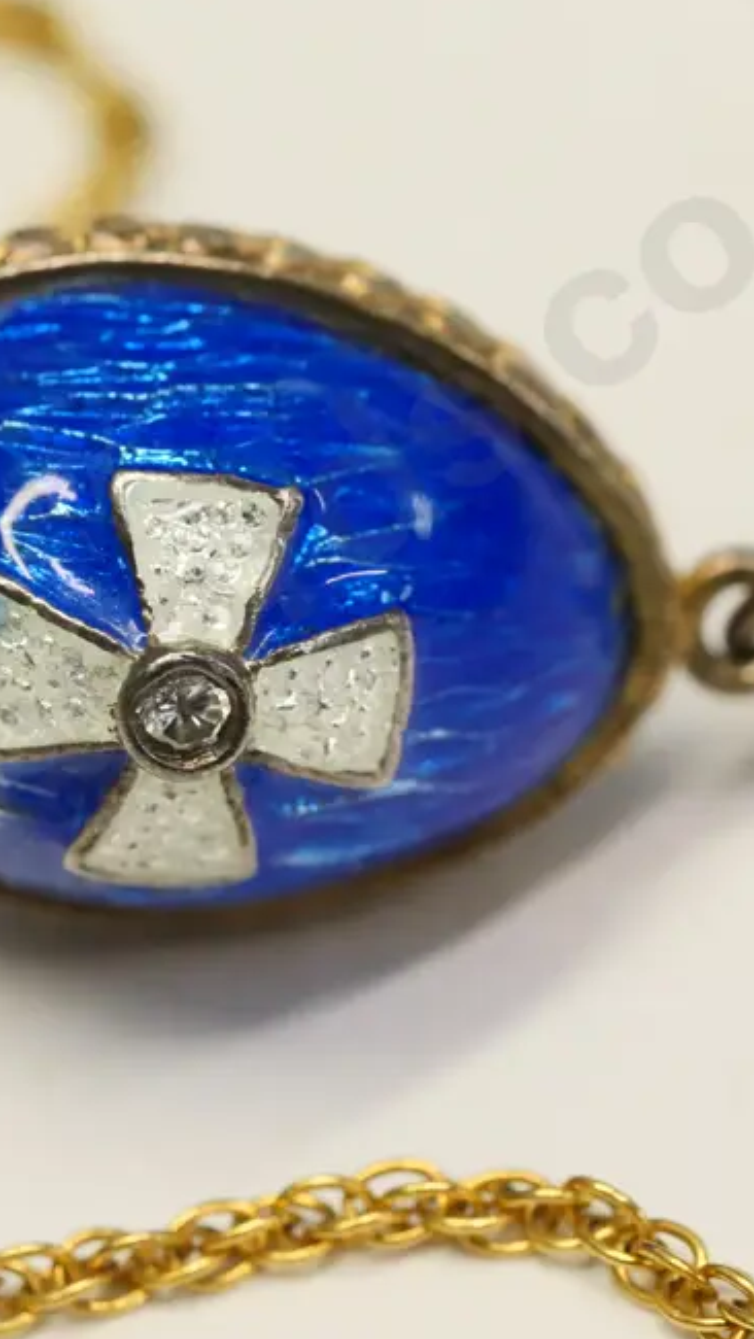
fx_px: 7316
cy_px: 680
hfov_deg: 5.9
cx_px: 128
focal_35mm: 206
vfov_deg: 10.5
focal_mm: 60
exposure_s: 1/125
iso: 3200
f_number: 5.6
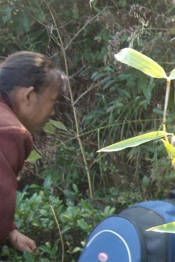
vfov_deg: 24.3
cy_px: 186
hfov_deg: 14.8
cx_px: 290
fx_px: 606
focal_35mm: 83
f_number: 2.8
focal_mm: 5.7
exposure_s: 1/76
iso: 64
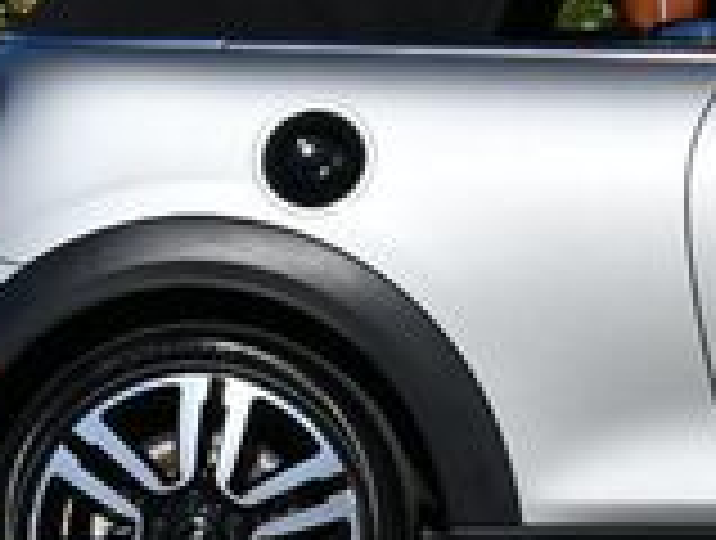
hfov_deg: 6.3
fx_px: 6406
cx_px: 1081
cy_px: -27
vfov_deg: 4.8
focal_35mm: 309
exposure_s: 1/400
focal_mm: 40
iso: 100
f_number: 9
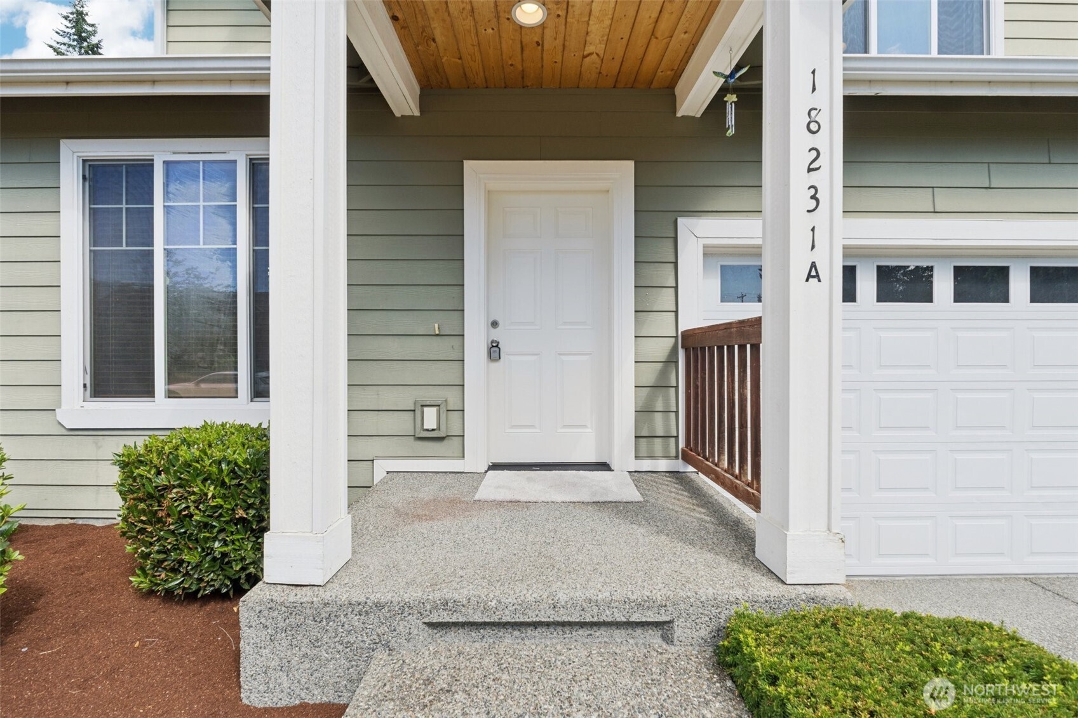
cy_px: 359
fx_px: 449
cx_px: 539
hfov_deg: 100.4
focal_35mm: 15
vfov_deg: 77.3
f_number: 8
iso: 125
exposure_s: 1/100
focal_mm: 10
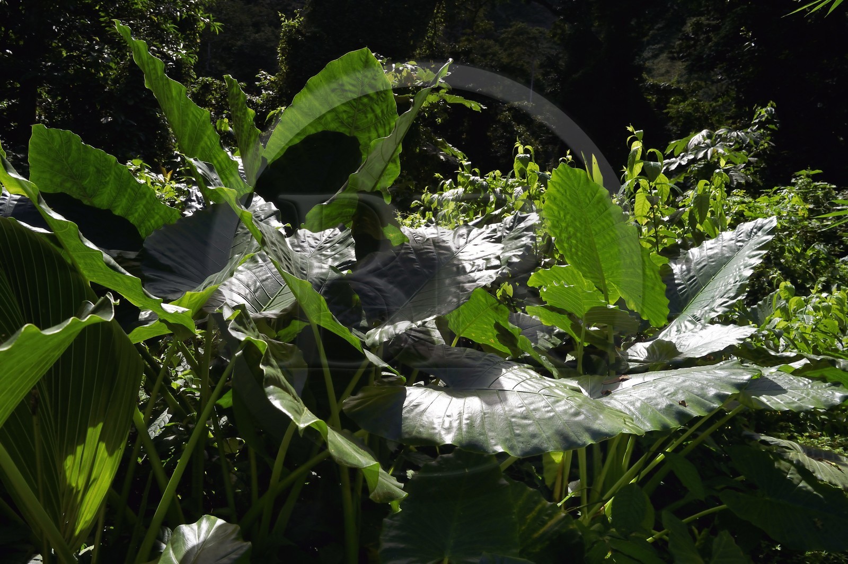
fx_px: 706
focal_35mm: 30
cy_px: 282
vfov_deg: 43.5
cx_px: 424
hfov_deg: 62.0
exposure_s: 1/320
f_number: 13
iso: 200
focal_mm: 30
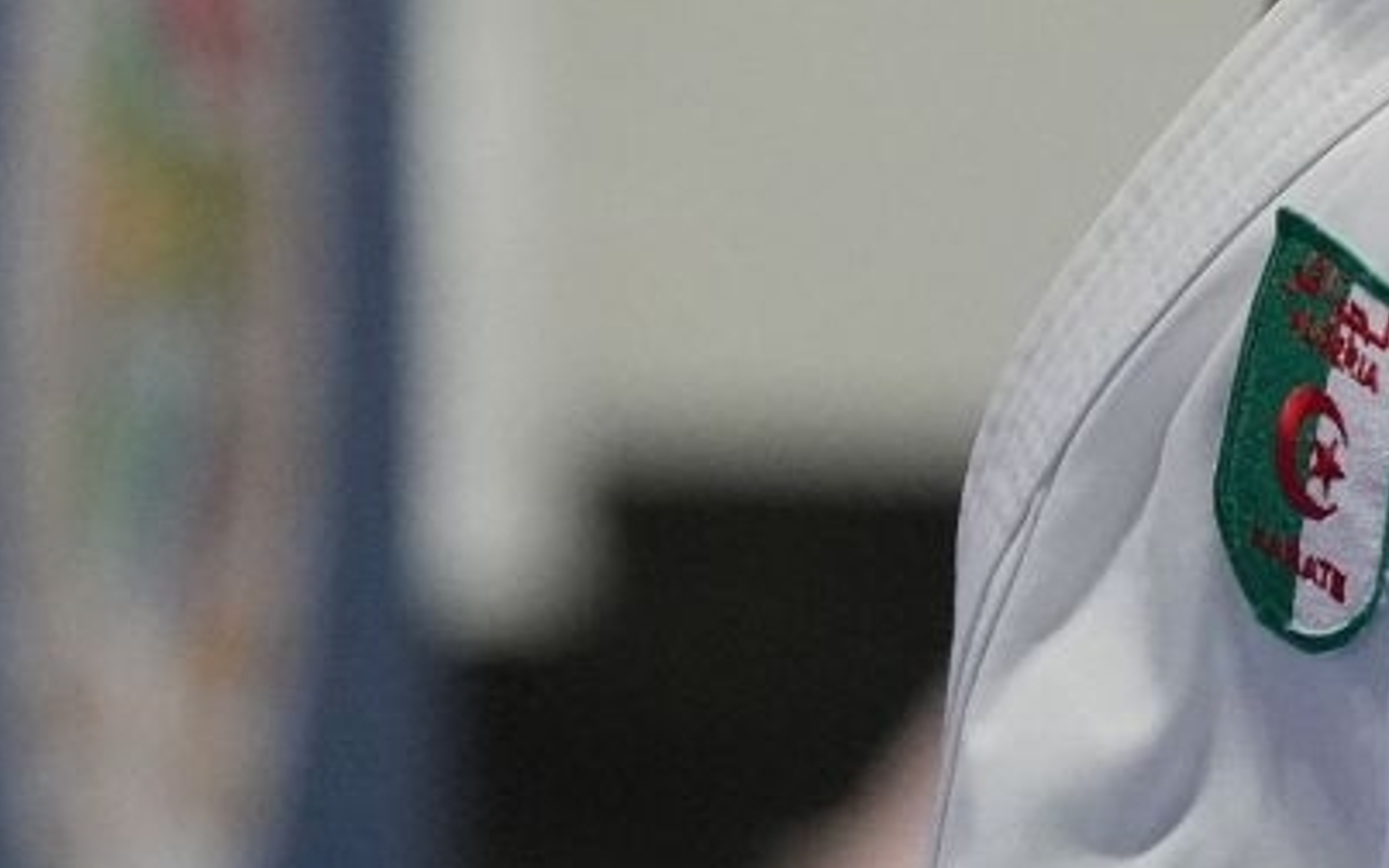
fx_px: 51755
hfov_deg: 1.5
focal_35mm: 1367
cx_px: 779
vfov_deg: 1.0
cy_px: 300
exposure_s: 1/500
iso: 4000
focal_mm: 200
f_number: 2.8
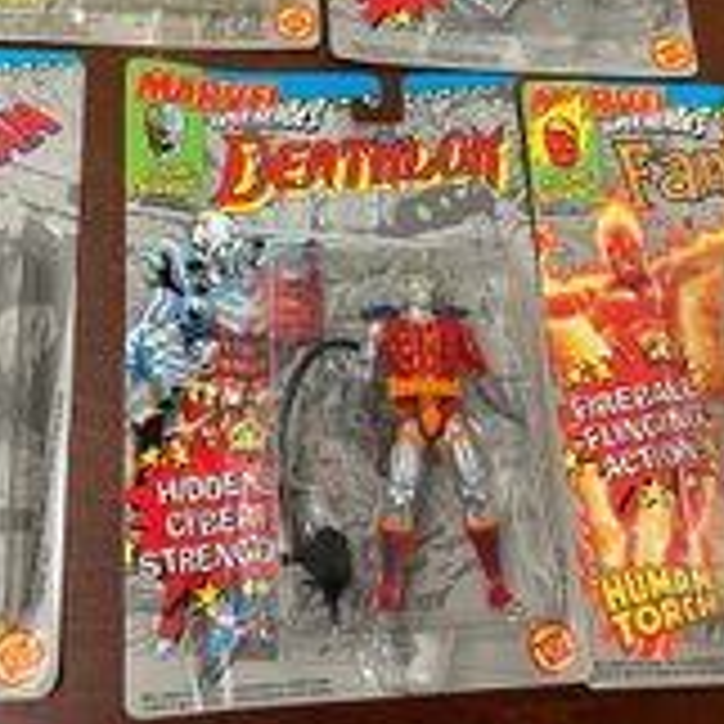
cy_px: 160
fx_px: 1159
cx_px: 331
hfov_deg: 34.7
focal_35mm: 49
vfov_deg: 33.8
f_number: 1.6
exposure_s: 1/60
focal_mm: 4.2
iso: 100
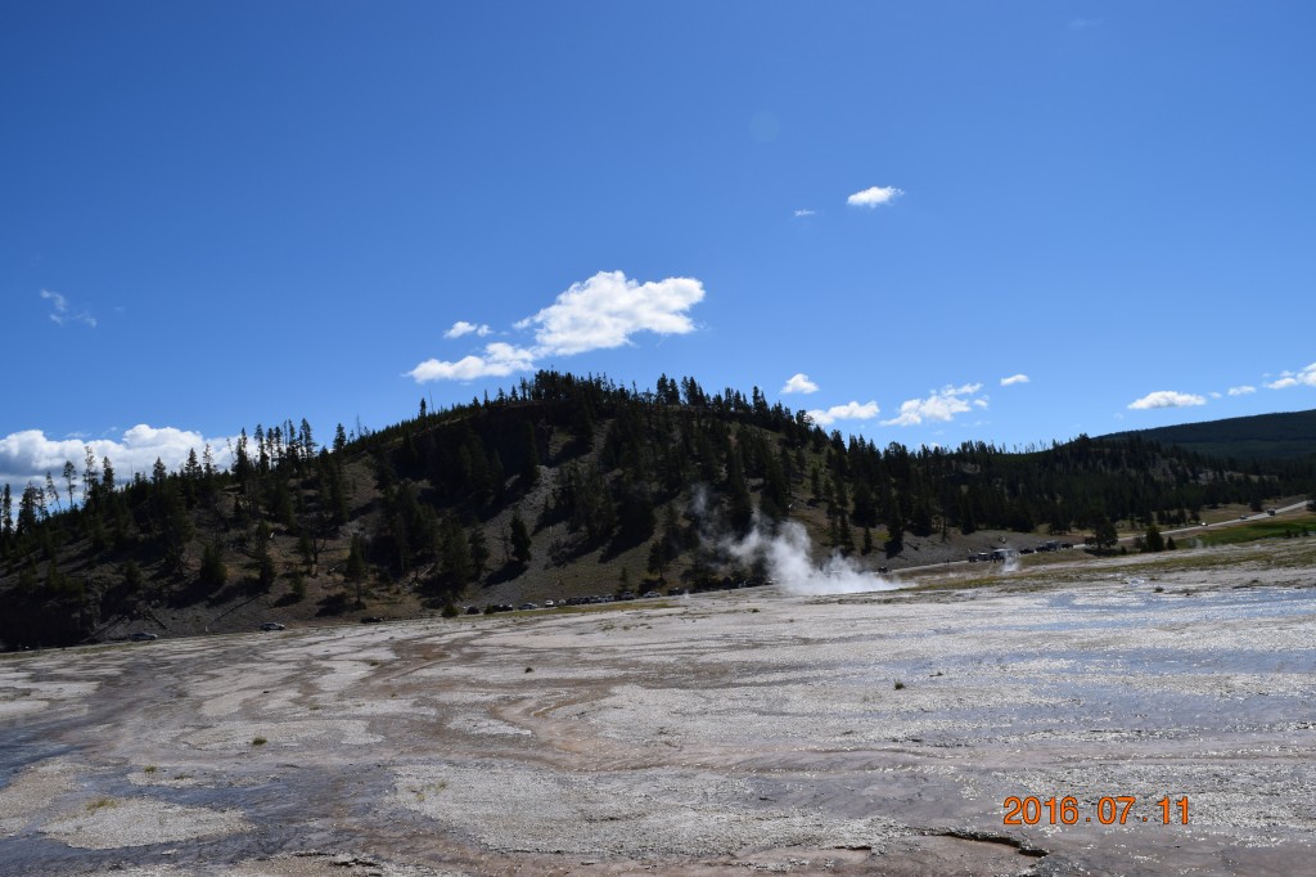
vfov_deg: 47.9
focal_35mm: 27
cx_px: 658
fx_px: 987
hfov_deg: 67.4
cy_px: 438
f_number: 11
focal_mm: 18
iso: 200
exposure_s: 1/500
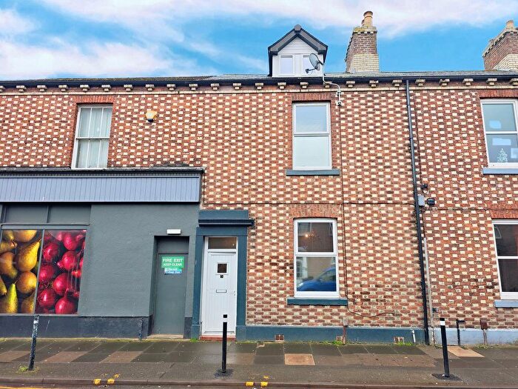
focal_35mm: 23
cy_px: 194
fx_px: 344
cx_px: 259
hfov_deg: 73.9
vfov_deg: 58.9
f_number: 2
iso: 50
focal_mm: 8.72
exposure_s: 1/329
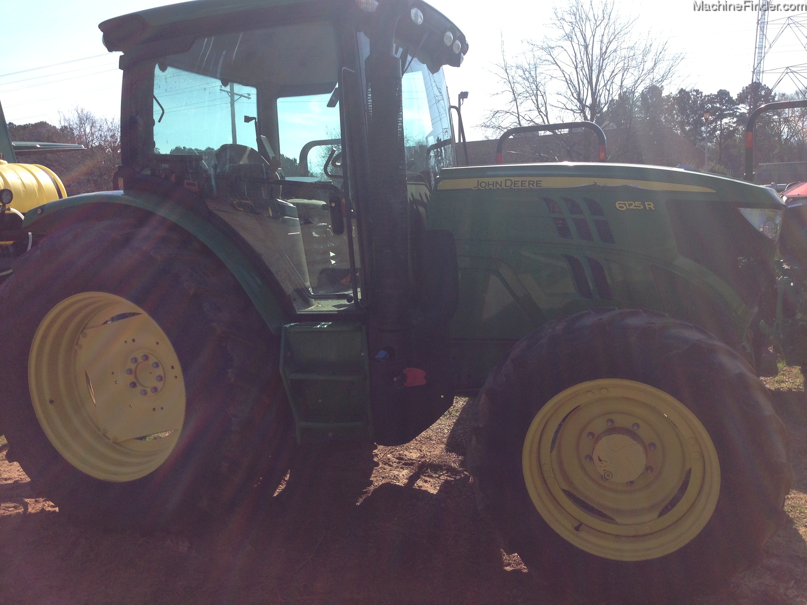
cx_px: 404
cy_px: 302
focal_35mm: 33
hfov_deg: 55.4
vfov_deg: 42.9
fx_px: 769
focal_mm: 4.12
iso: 50
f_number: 2.4
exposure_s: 1/1427
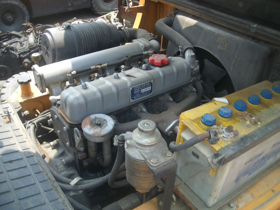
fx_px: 283
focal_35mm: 35
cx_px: 140
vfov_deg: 40.7
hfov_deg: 52.6
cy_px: 105
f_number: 2.6
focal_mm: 5.8
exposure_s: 1/250
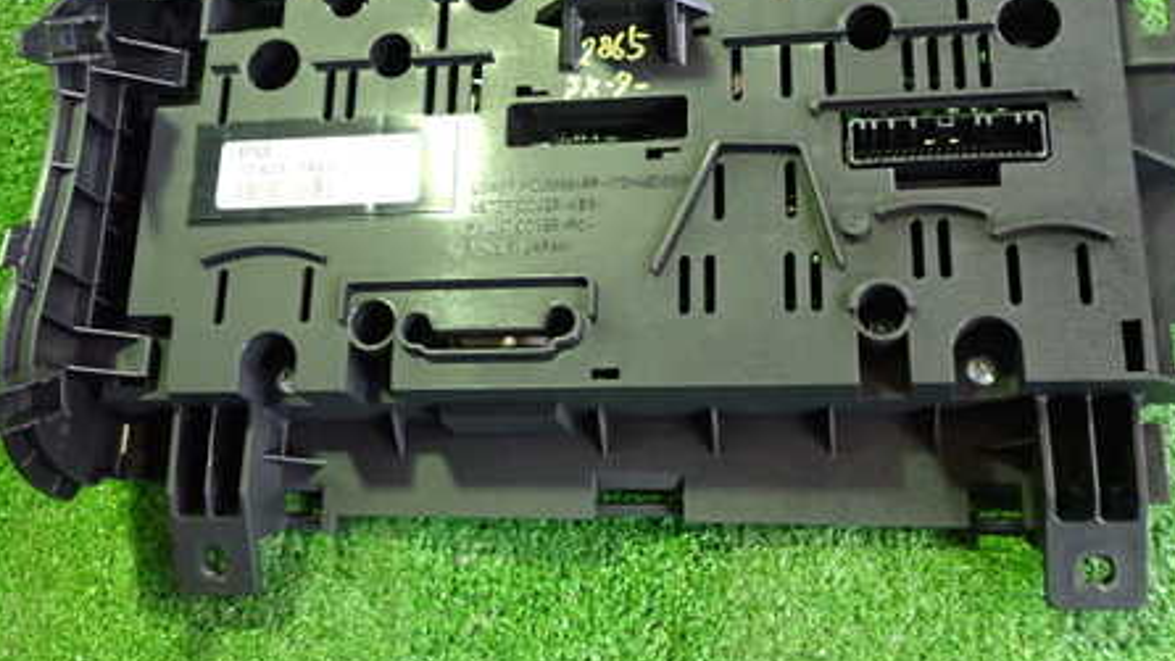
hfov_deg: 46.4
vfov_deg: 27.0
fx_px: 1371
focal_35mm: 44
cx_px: 569
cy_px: 237
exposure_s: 1/30
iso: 800
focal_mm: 5.4
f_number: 2.3
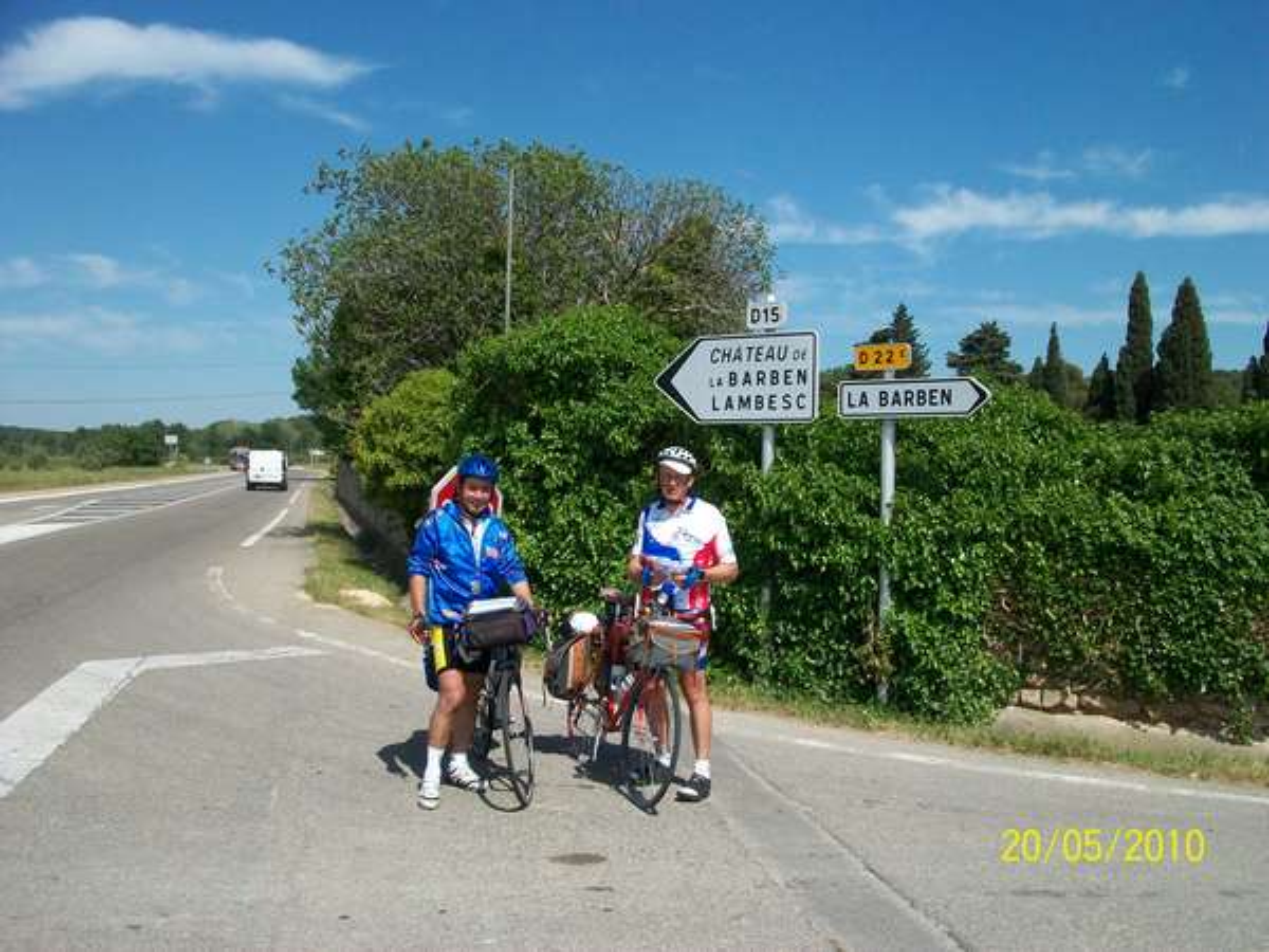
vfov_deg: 41.8
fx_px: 1246
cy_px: 476
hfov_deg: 54.0
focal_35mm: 34
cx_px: 634
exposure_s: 1/500
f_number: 5.5
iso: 80
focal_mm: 5.7
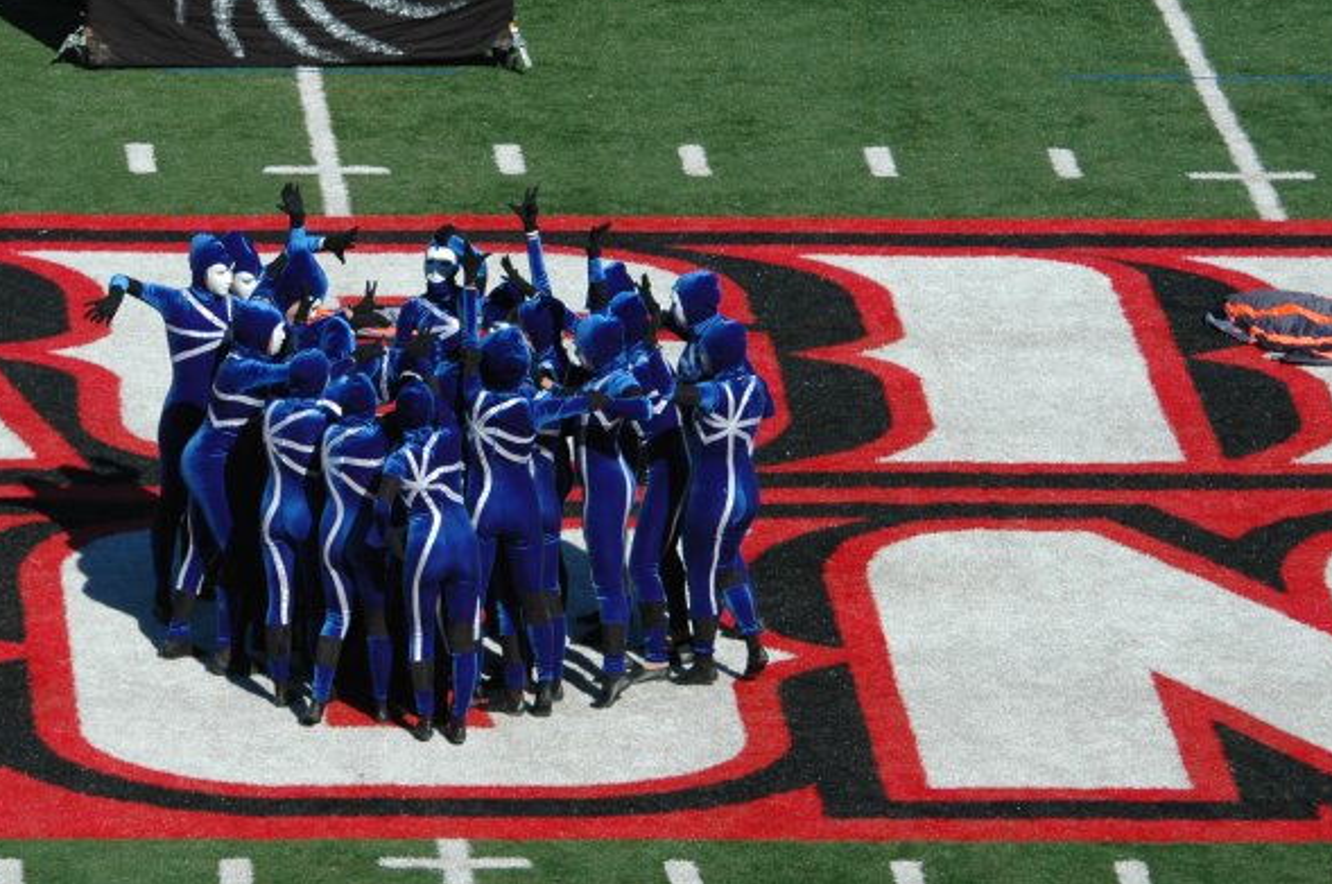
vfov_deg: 3.7
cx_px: 455
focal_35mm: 367
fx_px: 13560
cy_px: 405
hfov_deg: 5.6
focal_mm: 180
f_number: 7.1
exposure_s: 1/800
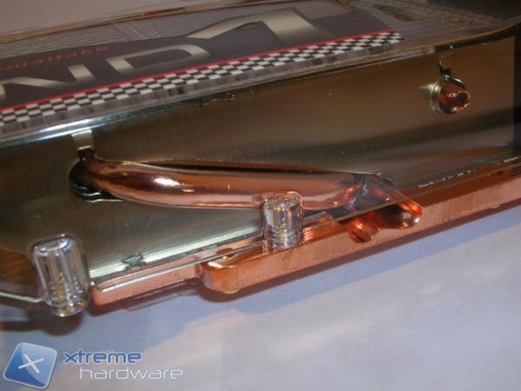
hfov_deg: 43.9
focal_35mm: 43
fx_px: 647
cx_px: 260
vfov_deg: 33.6
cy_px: 196
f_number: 5.9
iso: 50
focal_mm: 6.6
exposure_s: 1/60.1
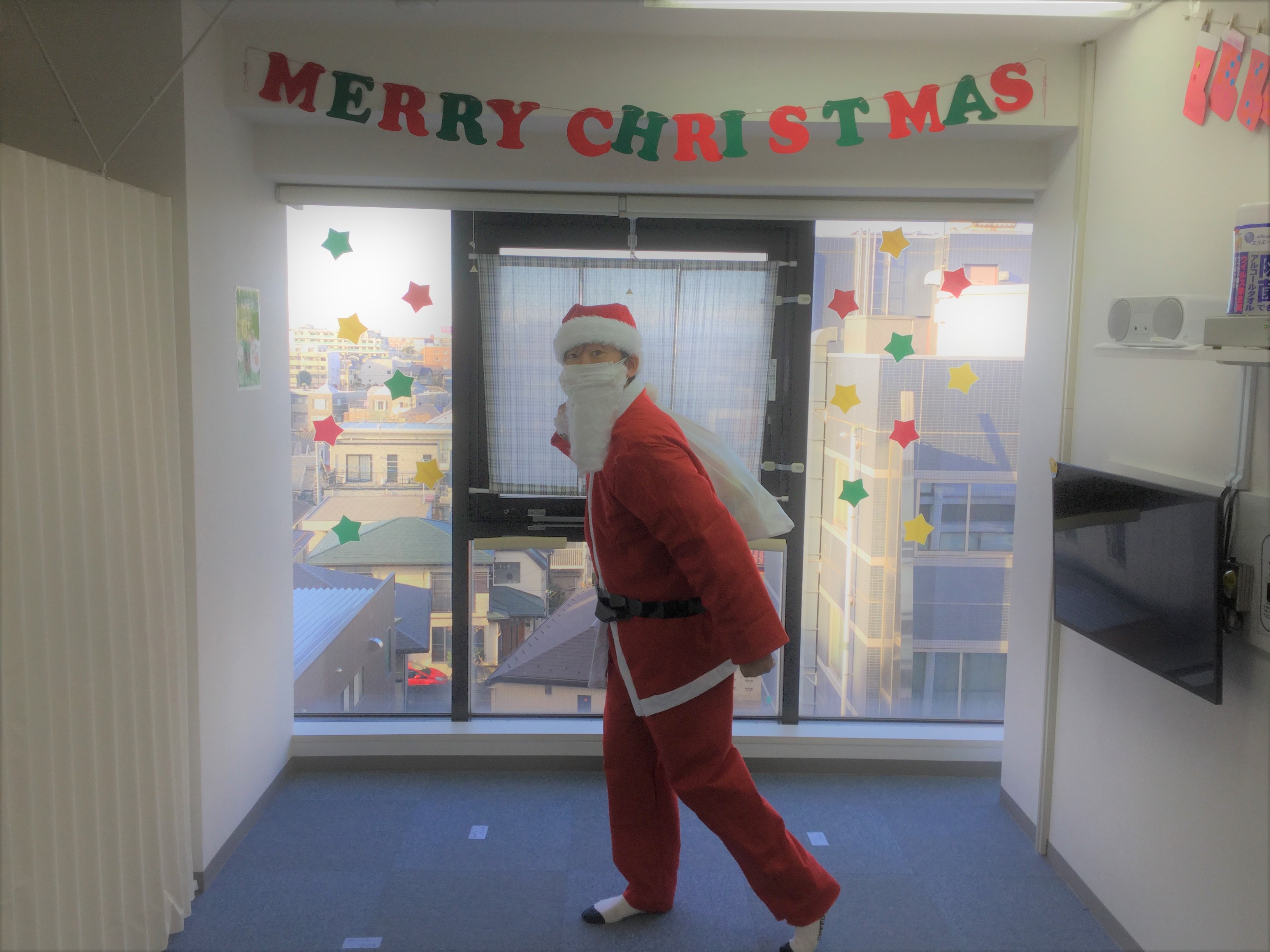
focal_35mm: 31
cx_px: 635
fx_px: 1137
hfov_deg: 58.4
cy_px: 476
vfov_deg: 45.4
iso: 25
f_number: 2.4
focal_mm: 3.3
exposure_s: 1/125
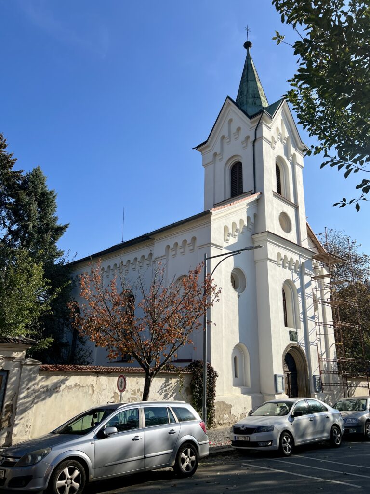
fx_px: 371
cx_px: 185
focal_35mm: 26
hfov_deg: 53.1
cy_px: 247
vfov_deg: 67.3
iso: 50
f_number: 1.5
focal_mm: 5.7
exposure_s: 1/4444
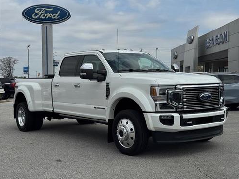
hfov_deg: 38.9
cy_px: 89
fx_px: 338
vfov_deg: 29.7
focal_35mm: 49
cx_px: 120
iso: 80
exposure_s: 1/9009
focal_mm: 6.76
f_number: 1.78
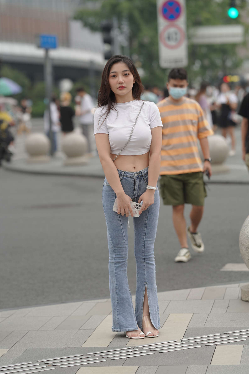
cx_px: 124
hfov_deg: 10.2
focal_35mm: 135
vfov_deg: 15.2
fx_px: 1401
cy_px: 187
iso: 500
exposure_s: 1/1000
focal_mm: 135
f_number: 3.2
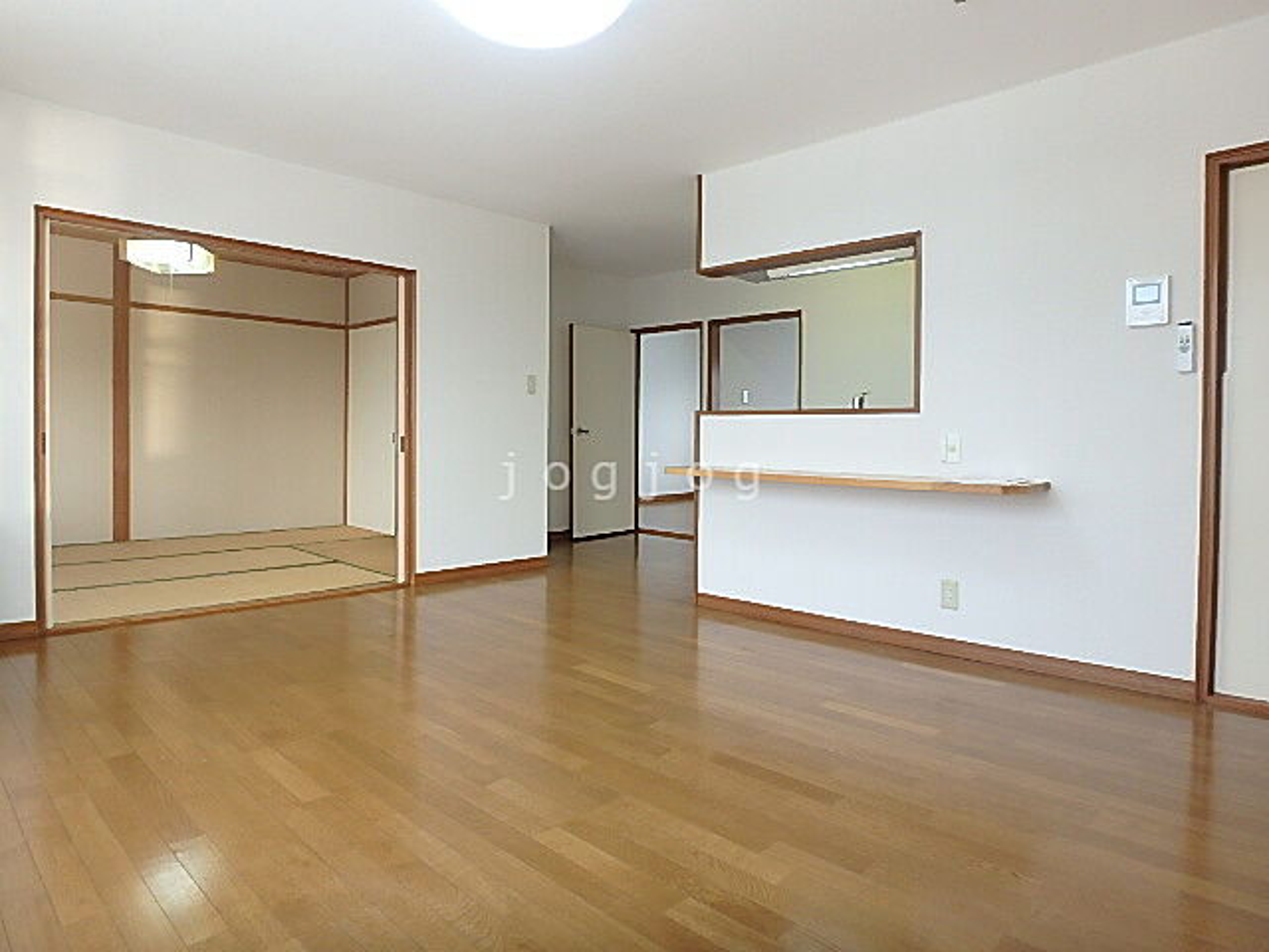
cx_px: 634
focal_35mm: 21
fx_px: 770
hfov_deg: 79.0
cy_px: 476
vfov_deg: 63.4
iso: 160
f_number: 3.5
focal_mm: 3.7
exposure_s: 1/60
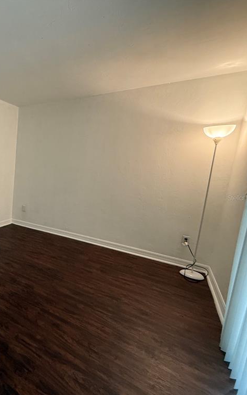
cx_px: -7
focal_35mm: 20
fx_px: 215
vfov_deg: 85.1
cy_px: 198
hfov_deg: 47.8
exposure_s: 1/60
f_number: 2.2
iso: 400
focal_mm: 2.22
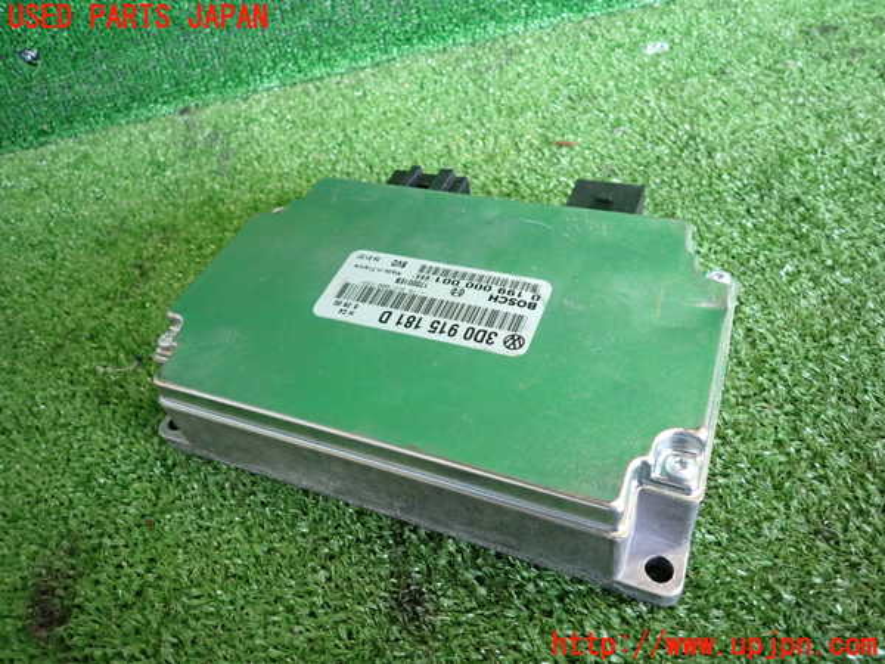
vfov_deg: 54.9
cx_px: 442
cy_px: 332
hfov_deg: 69.4
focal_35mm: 25
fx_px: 639
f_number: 2
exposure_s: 1/100
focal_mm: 4.5
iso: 500
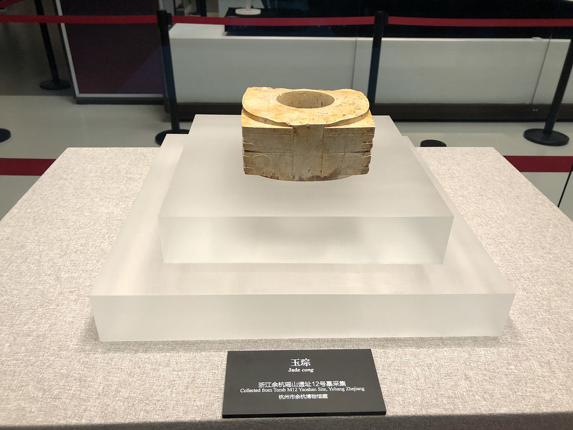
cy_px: 215
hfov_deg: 63.4
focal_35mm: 28
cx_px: 286
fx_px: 463
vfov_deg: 49.7
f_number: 1.8
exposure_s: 1/19
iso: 40
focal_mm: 4
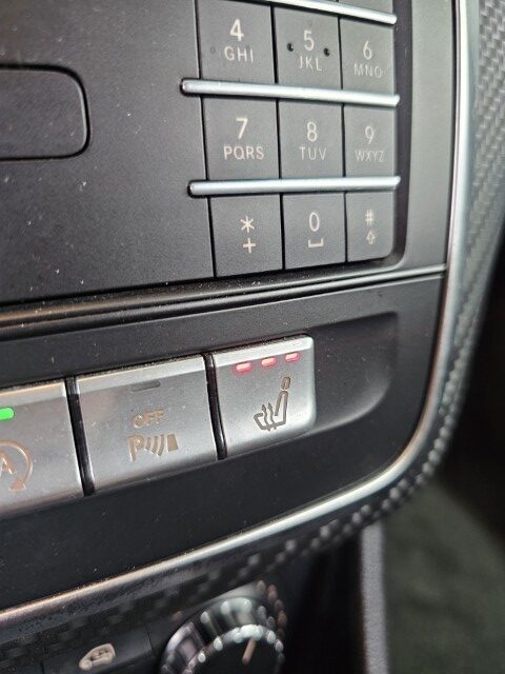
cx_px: 252
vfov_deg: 73.9
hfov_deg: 58.9
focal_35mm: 23
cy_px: 337
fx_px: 447
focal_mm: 6.3
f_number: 1.7
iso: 320
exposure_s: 1/31
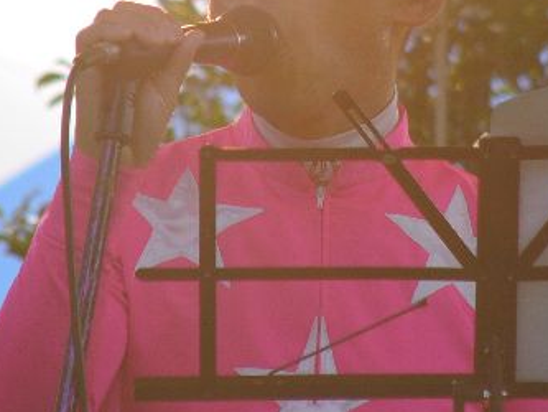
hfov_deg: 2.7
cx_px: 306
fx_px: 11814
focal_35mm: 746
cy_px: 53
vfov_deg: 2.0
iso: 50
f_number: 4
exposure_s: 1/125
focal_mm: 64.5
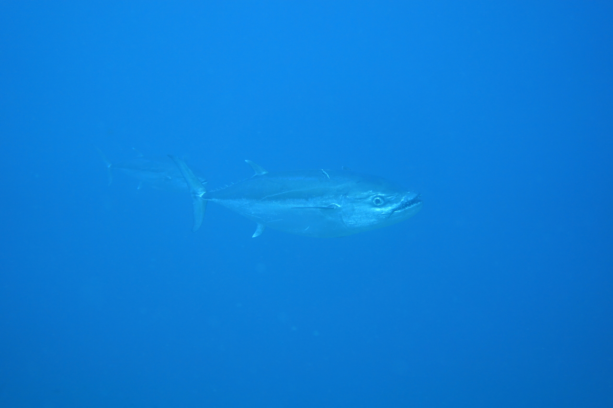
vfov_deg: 23.4
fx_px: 987
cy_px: 204
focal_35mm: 58
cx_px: 306
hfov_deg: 34.5
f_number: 2.8
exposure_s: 1/80
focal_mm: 21.39
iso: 125
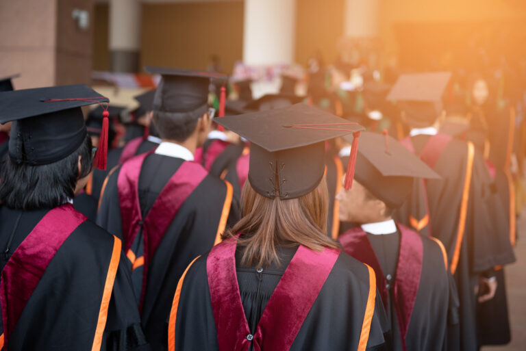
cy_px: 176
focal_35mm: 58
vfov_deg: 23.4
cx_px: 263
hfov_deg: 34.5
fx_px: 848
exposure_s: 1/320
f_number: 3.2
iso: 125
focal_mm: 58
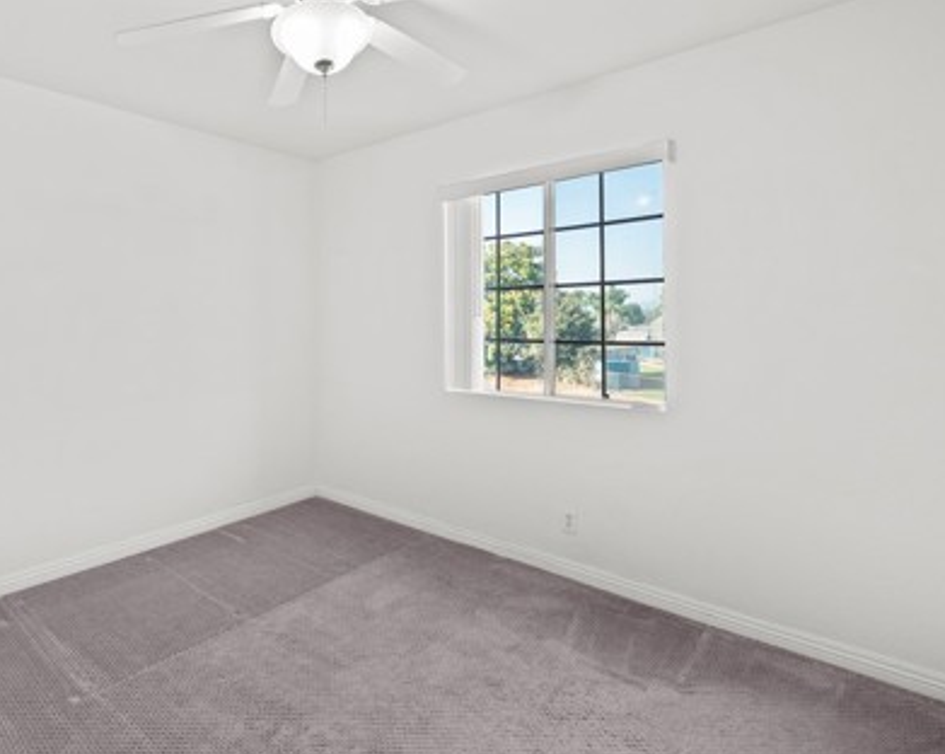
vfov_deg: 67.6
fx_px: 559
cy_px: 318
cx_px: 372
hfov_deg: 79.4
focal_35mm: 20
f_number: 4.5
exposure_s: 1/125
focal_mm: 13
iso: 800
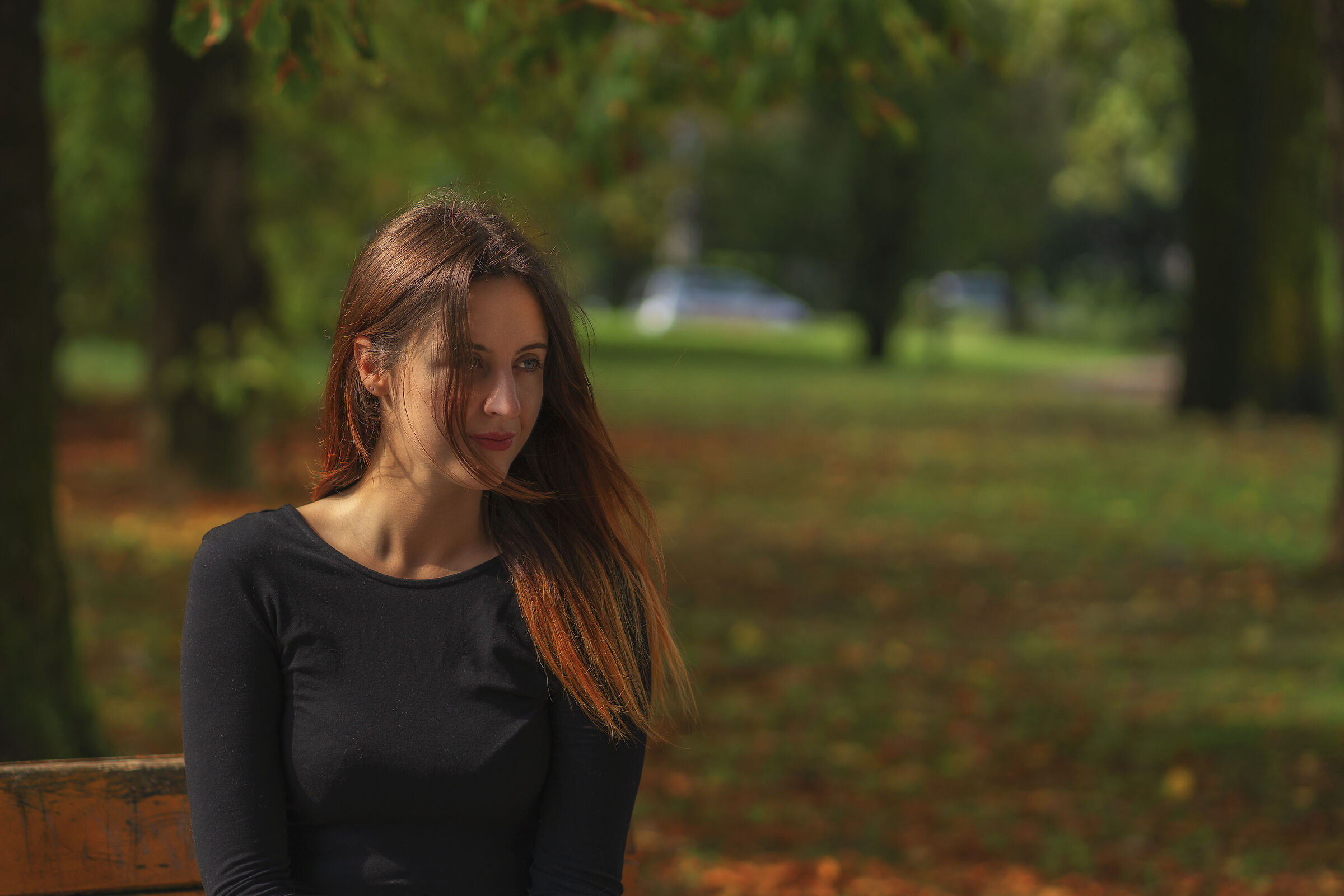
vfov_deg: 16.1
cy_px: 448
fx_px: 3174
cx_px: 672
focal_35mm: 85
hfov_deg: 23.9
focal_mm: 85
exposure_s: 1/1600
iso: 100
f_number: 2.5
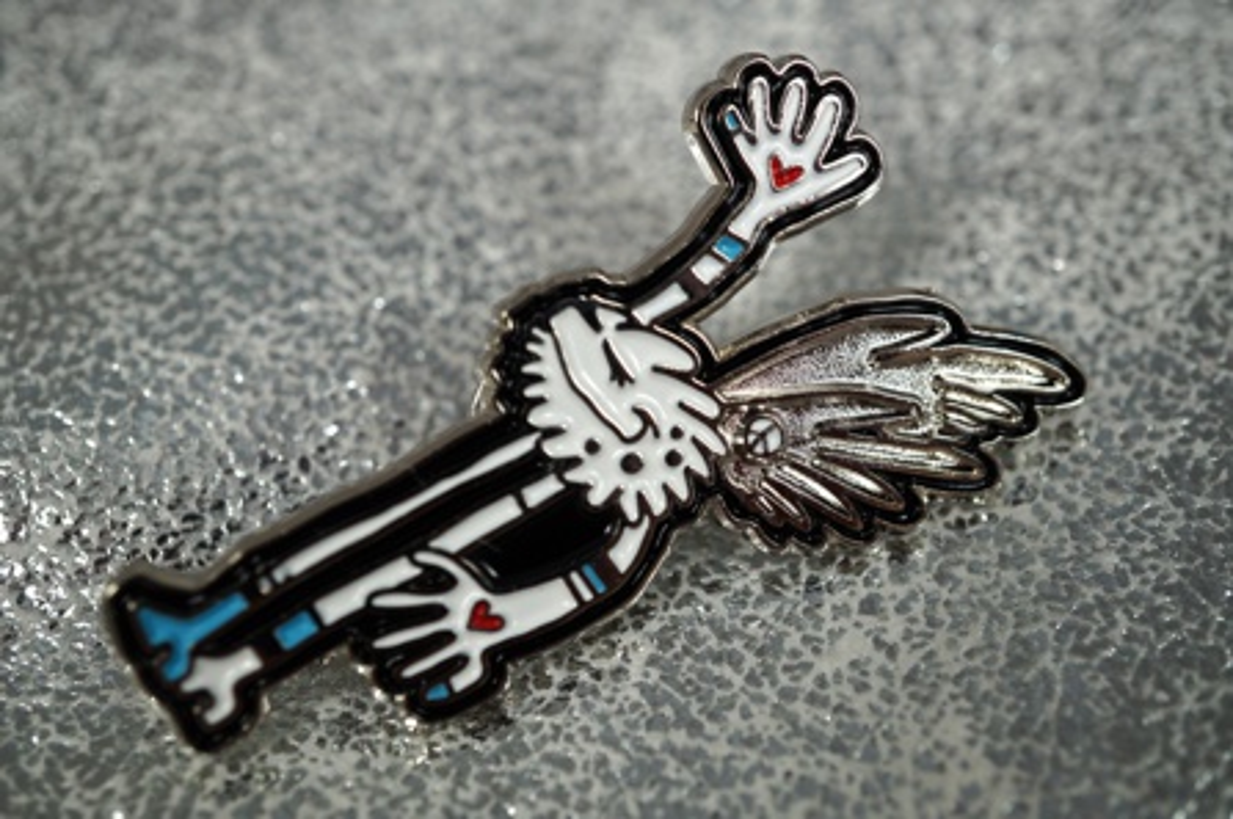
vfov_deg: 29.8
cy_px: 410
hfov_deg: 43.6
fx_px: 1540
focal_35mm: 45
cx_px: 616
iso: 200
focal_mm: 30
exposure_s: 1/400
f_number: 8
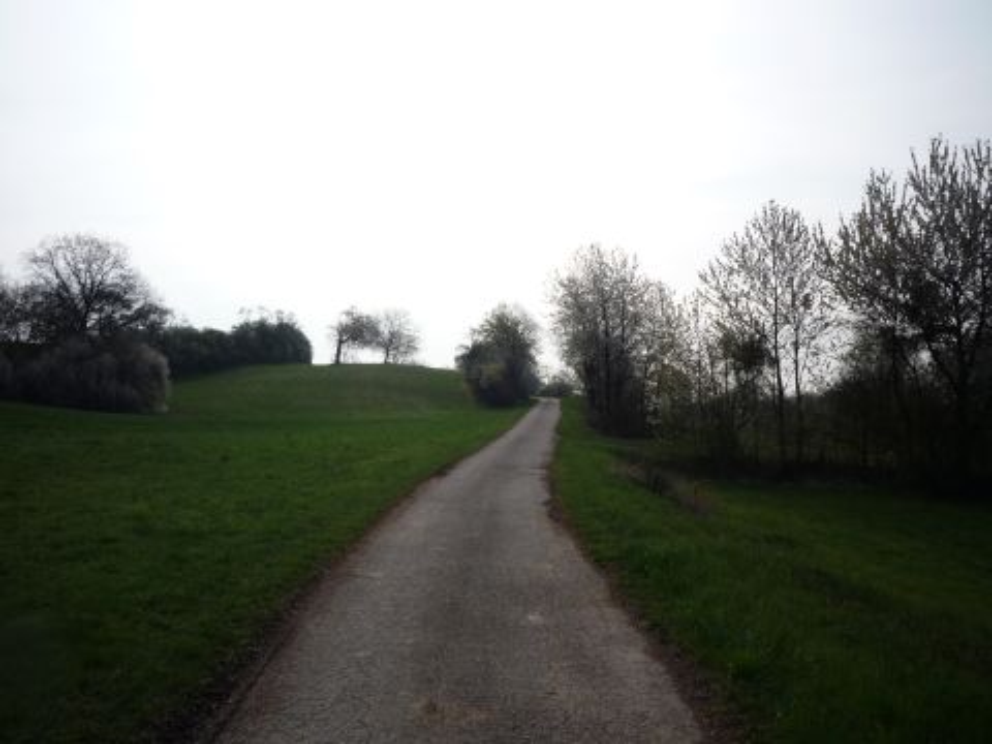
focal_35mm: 32
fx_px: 917
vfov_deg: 44.2
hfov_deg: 56.8
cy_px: 372
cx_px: 496
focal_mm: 5.2
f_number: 5.6
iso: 100
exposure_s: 1/640
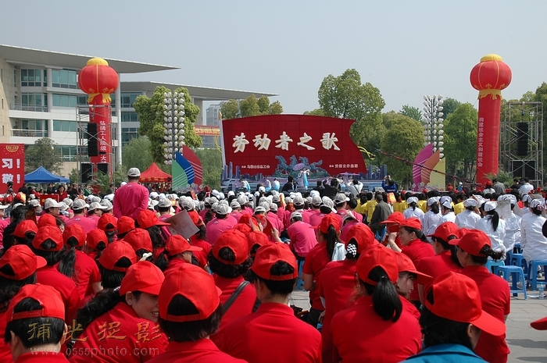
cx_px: 274
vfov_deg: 25.7
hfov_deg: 37.9
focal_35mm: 52
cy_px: 182
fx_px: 797
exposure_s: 1/400
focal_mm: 35
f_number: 10
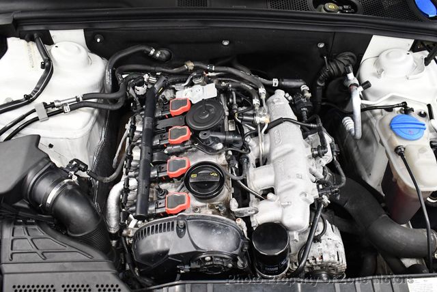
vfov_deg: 36.9
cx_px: 218
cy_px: 146
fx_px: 437
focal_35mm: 36
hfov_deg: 53.1
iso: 3200
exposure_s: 1/125
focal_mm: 18
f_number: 3.5
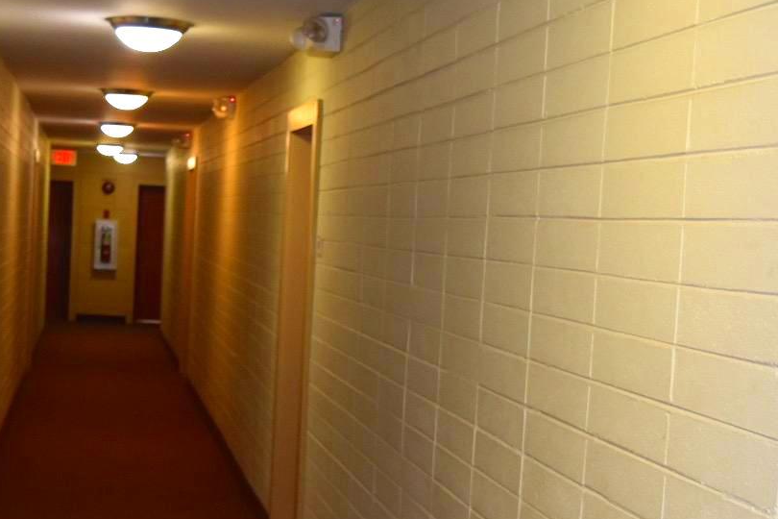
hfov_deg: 25.9
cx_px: 311
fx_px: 1686
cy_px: 391
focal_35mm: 78
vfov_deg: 17.4
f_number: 4
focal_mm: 26
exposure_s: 1/60
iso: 1100
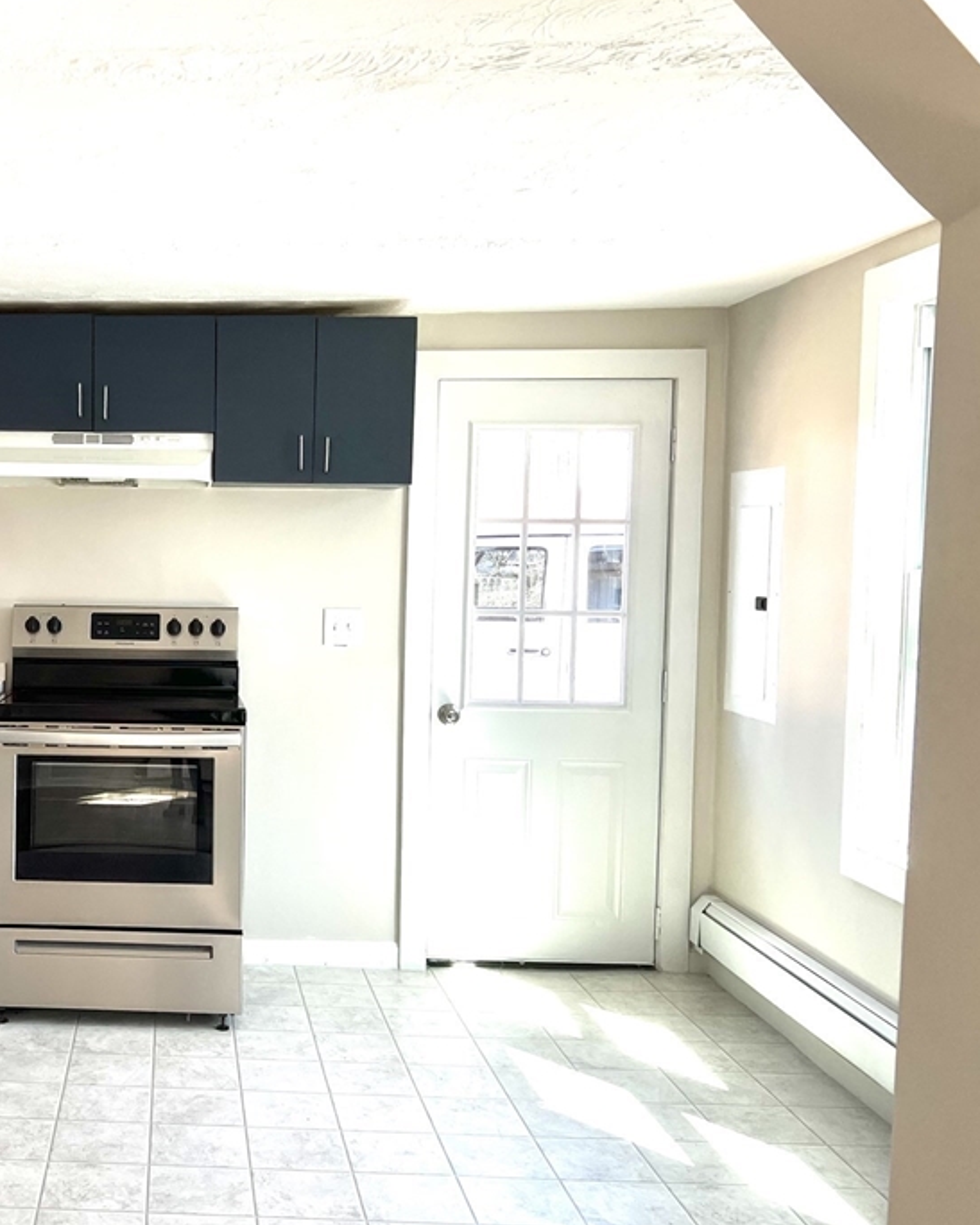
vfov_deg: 47.9
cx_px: 97
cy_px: 618
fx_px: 1378
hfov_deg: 36.7
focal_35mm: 38
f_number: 1.5
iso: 40
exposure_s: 1/255
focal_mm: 5.7
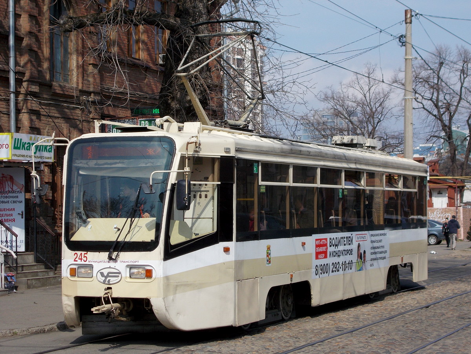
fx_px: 1170
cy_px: 177
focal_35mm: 86
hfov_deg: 22.8
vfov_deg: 17.2
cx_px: 236
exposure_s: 1/400
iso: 80
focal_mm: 15.4
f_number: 6.3
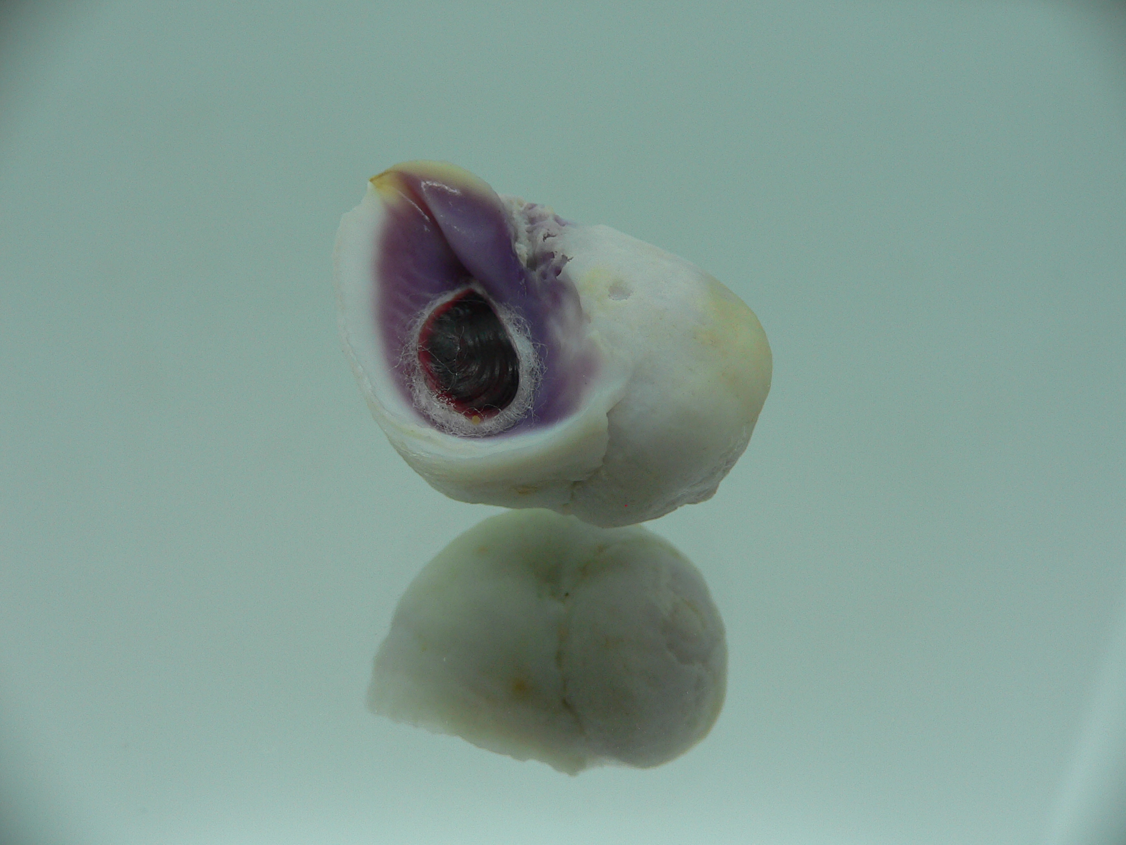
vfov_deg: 40.7
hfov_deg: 52.6
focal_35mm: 35
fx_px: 1138
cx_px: 563
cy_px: 422
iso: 80
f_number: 2.8
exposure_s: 1/80
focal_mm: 4.6
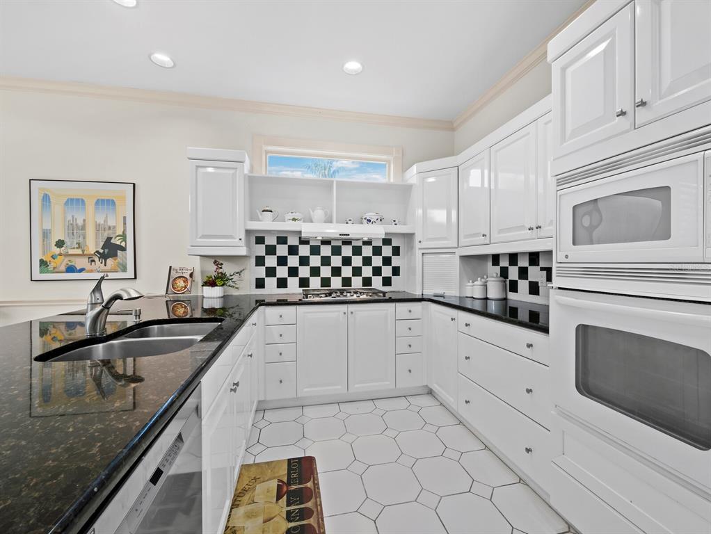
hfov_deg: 102.0
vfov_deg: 85.7
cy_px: 267
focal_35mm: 14
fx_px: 288
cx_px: 356
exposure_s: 1/1.25
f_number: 11
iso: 200
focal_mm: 7
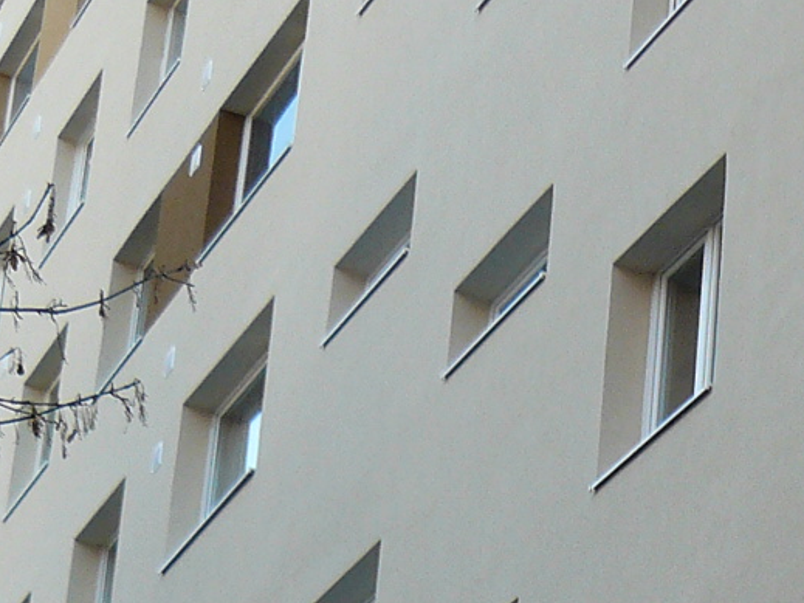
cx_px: 679
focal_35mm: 142
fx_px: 3297
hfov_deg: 13.8
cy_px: 1076
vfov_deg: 9.9
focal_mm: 6
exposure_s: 1/125
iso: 100
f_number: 3.6
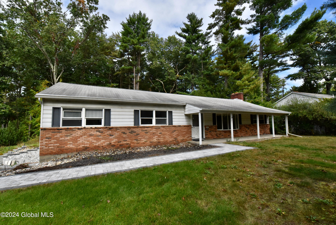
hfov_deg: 104.2
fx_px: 131
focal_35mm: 14
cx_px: 168
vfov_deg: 81.3
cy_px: 112
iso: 4000
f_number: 16
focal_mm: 14
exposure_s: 1/1250
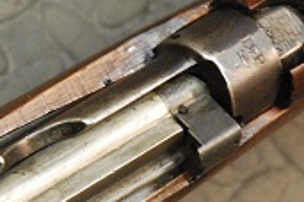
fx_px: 2491
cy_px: 183
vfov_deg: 4.7
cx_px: 80
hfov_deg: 7.0
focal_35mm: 295
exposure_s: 1/40
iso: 1600
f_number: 4.5
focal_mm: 56
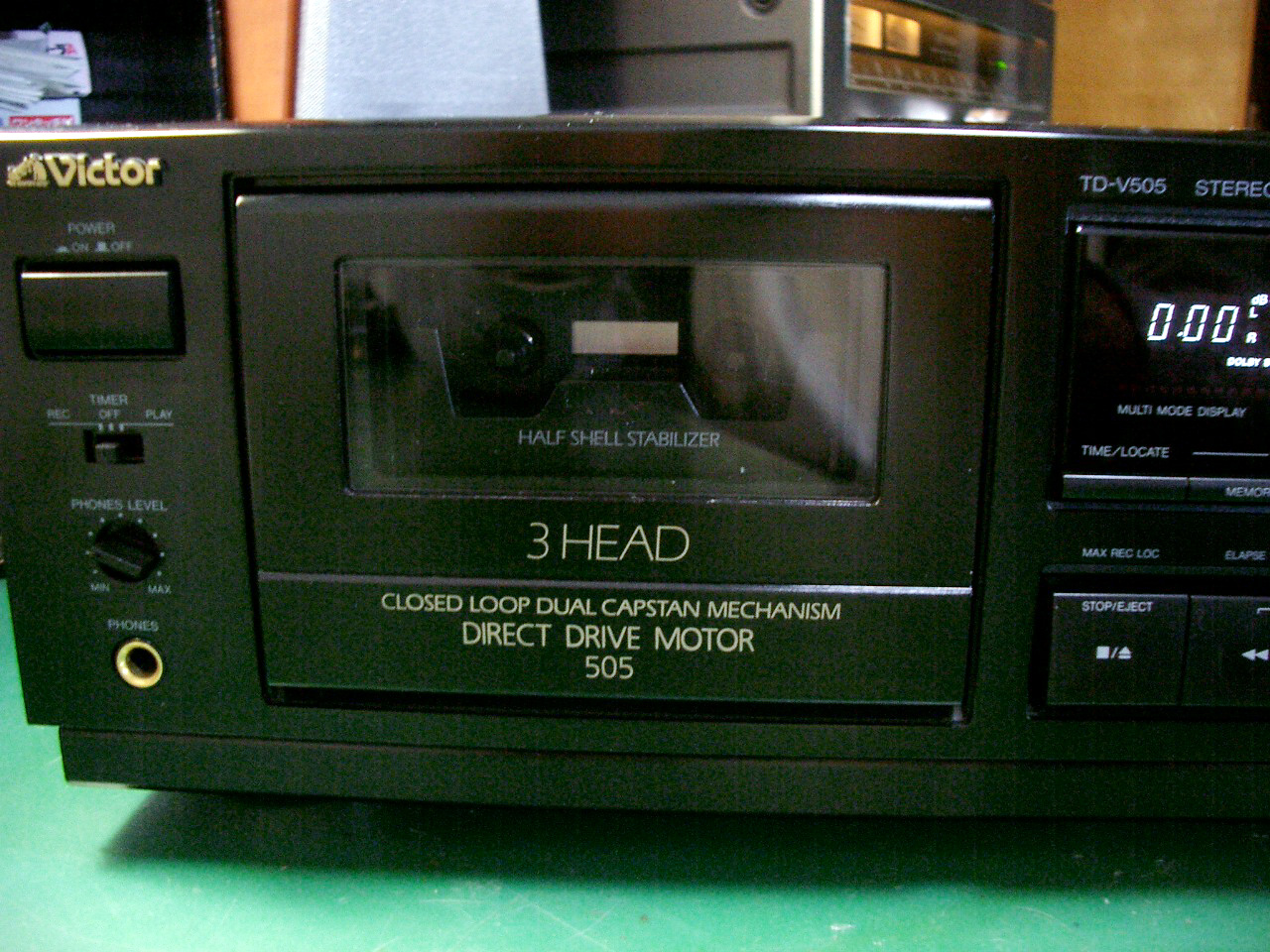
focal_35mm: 35
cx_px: 635
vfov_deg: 40.7
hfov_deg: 52.6
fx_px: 1284
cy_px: 476
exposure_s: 1/8
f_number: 2.6
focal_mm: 5.8
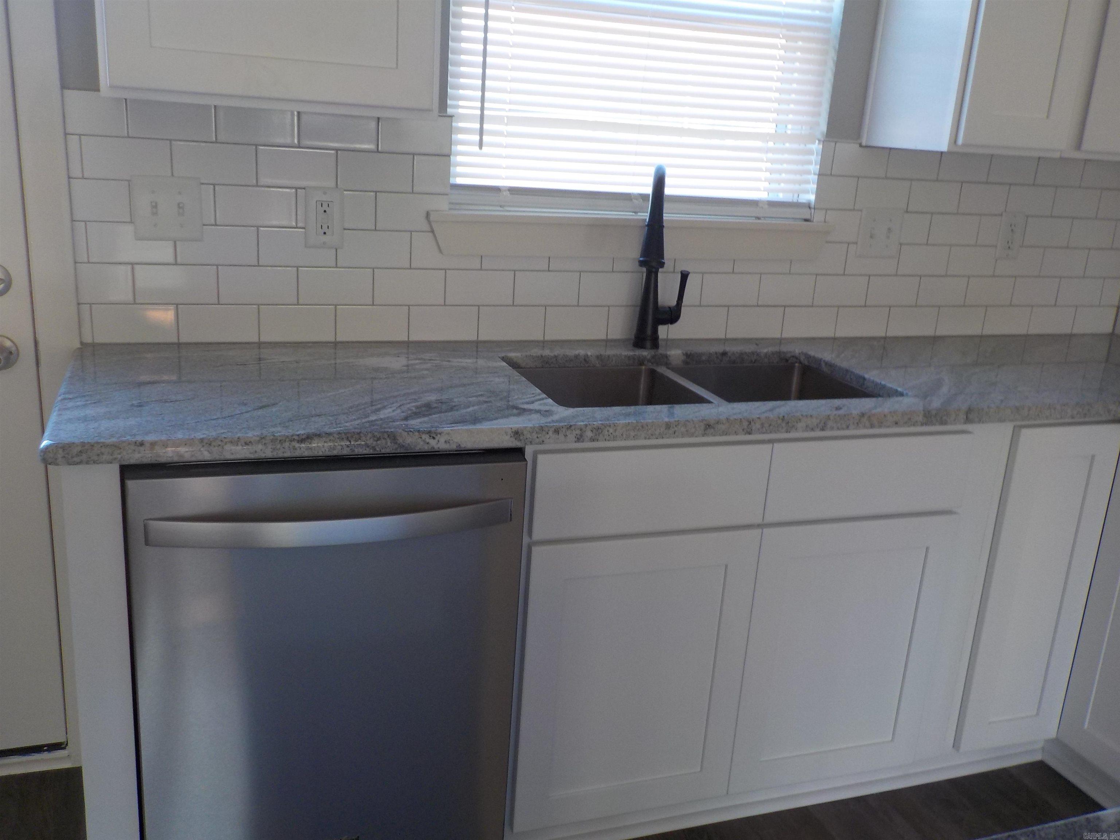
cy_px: 420
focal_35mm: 30
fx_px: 971
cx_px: 560
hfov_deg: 60.0
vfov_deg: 46.8
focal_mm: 4.1
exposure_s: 1/30
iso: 125
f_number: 3.3
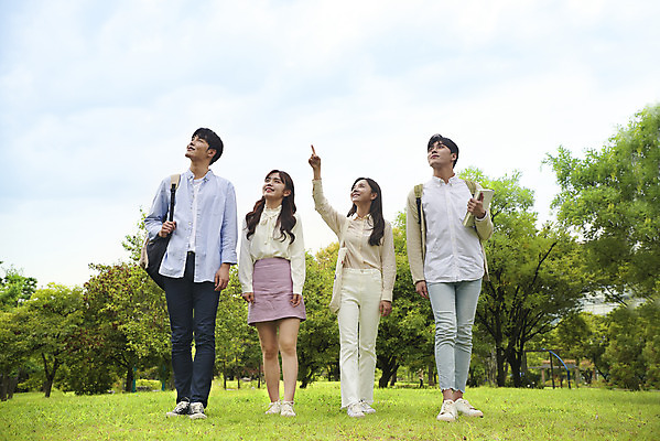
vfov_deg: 37.9
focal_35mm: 35
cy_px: 220
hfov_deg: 54.4
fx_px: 642
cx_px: 330
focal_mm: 35
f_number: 4.5
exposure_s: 1/320
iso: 320
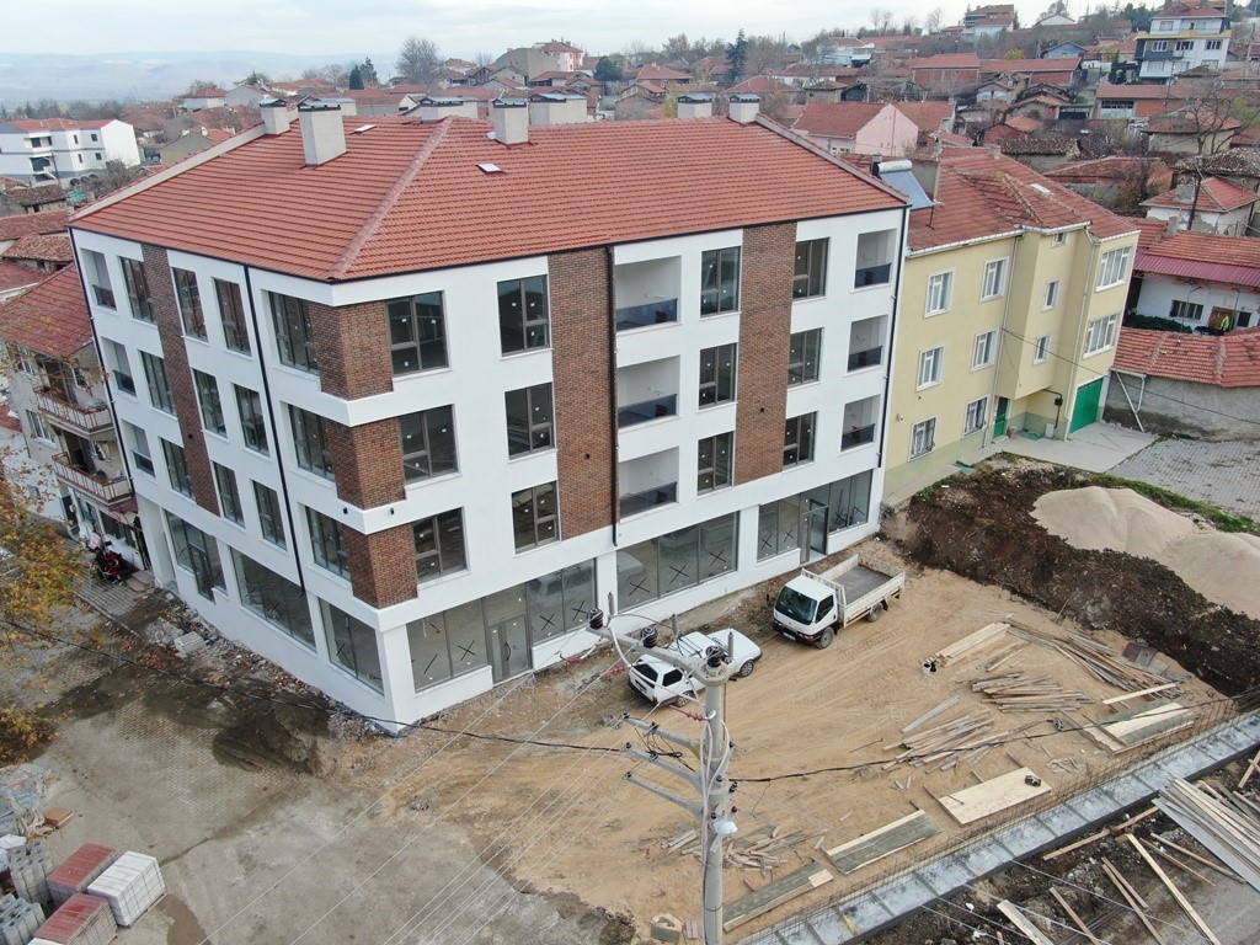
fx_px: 910
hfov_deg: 69.4
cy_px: 472
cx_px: 630
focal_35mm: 25
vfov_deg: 54.9
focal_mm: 4.48
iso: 100
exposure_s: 1/200
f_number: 2.8
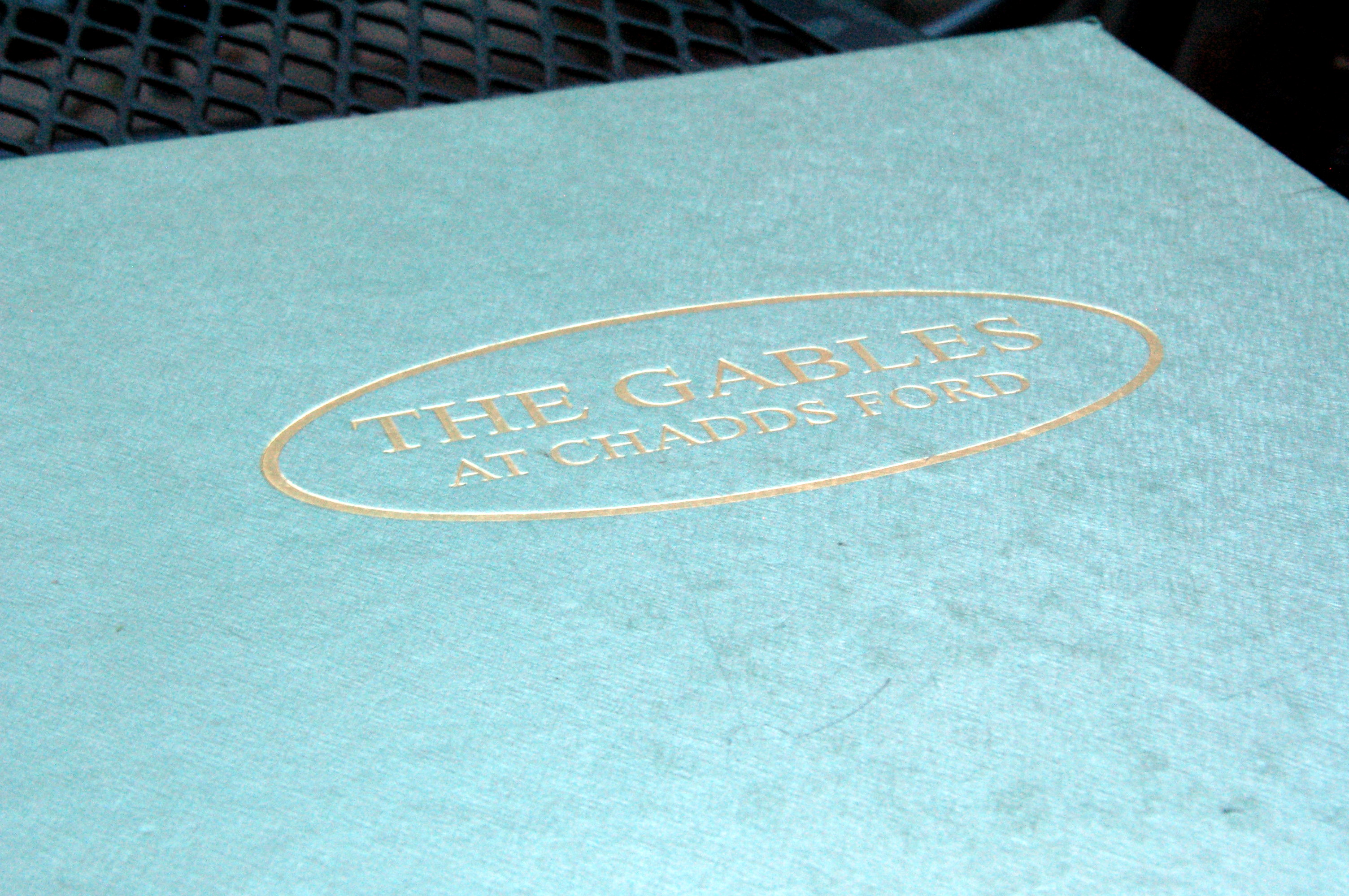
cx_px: 674
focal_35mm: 84
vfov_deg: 16.2
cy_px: 448
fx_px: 3145
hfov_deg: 24.2
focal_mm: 56
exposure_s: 1/6
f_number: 22
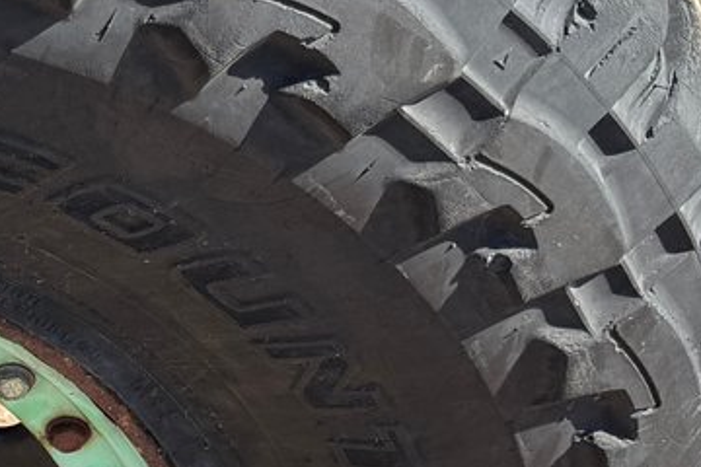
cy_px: 340
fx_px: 2044
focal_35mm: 105
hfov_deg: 17.5
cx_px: -344
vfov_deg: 13.0
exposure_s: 1/1493
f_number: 1.78
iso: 80
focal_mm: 6.76
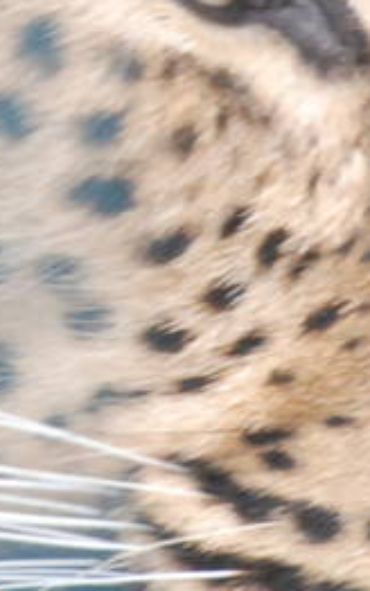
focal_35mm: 2803
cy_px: -78
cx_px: 111
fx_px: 45174
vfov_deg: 0.7
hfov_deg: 0.5
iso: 1600
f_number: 10
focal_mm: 300
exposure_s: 1/160
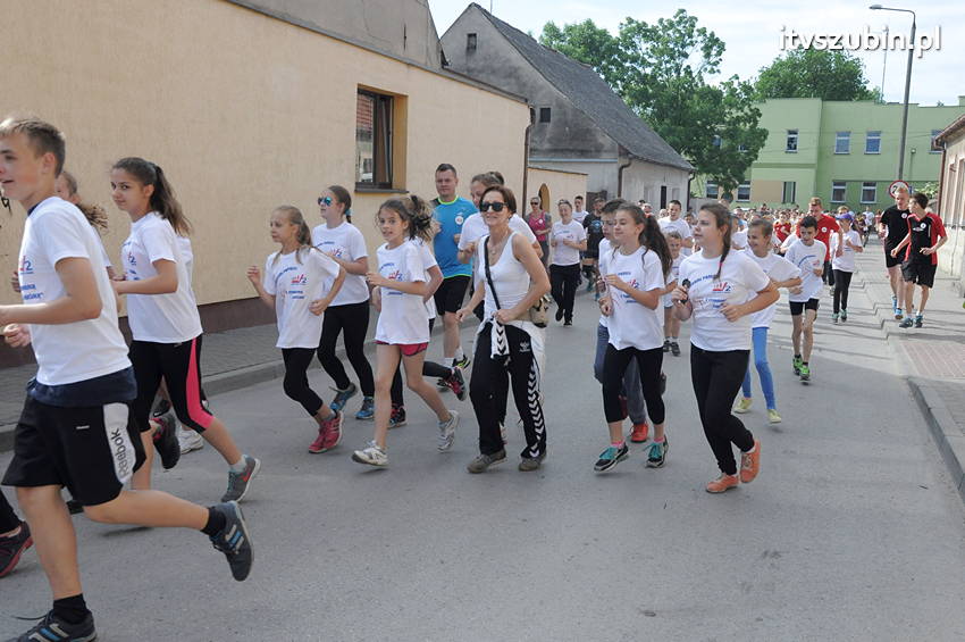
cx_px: 482
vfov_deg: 36.8
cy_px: 321
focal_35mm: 36
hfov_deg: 53.2
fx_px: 964
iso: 800
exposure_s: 1/500
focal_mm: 24
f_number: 11
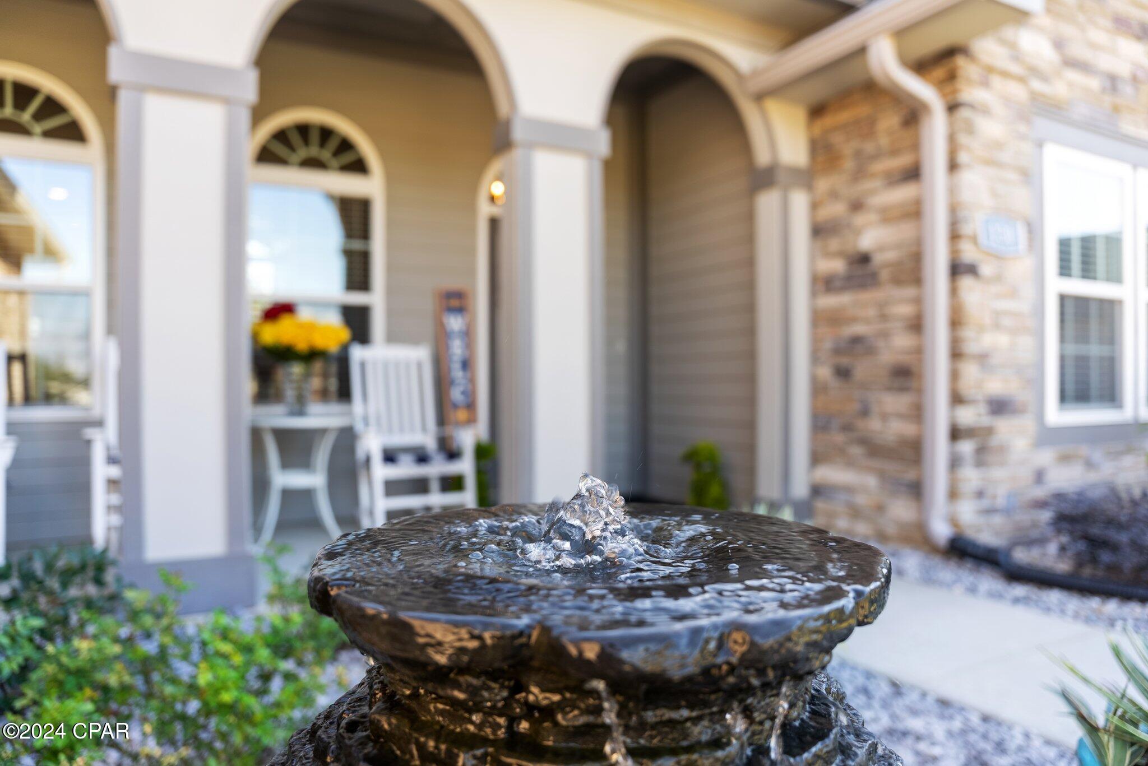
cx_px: 574
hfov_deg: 73.7
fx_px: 766
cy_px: 383
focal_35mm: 24
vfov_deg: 53.2
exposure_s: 1/100
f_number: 2.8
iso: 100
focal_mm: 24
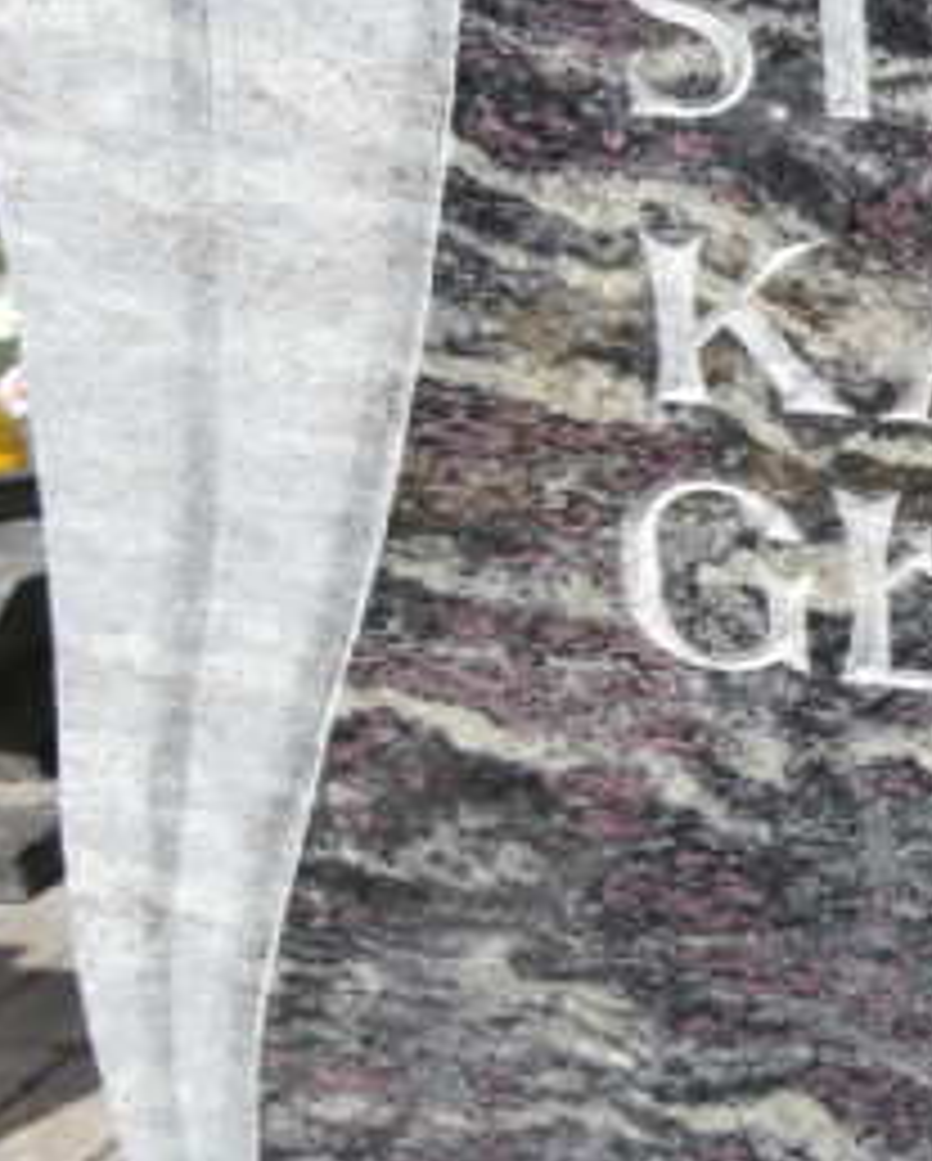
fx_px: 1996
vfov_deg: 32.4
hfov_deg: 23.0
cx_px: 1252
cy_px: 598
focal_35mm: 58
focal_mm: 4.2
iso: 100
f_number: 3
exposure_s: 1/1000
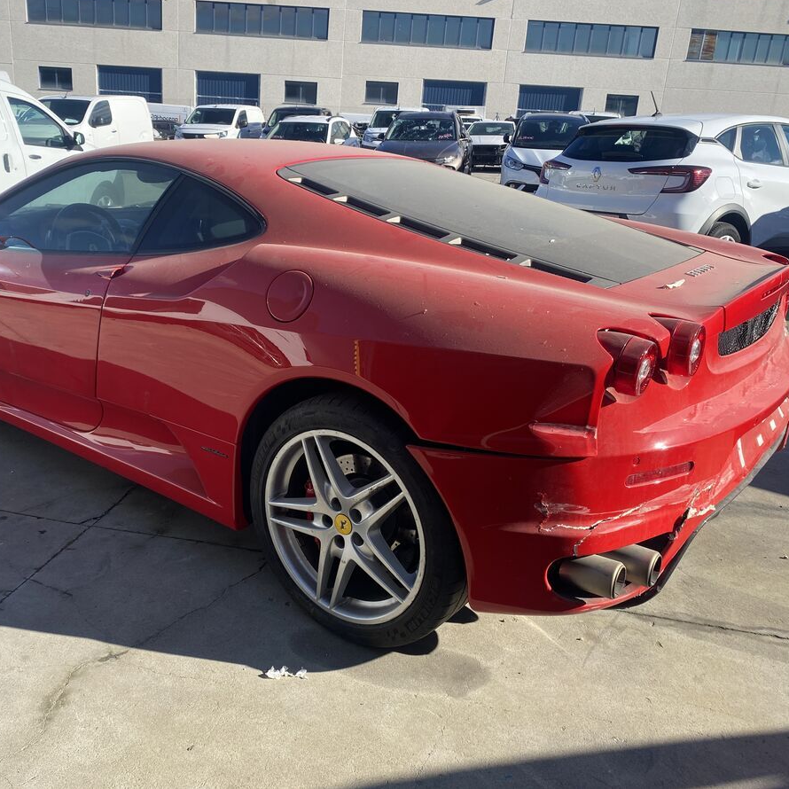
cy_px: 391
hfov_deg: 52.2
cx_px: 321
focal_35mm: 31
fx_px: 799
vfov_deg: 52.5
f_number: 1.8
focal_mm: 4.25
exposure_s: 1/1522
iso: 32
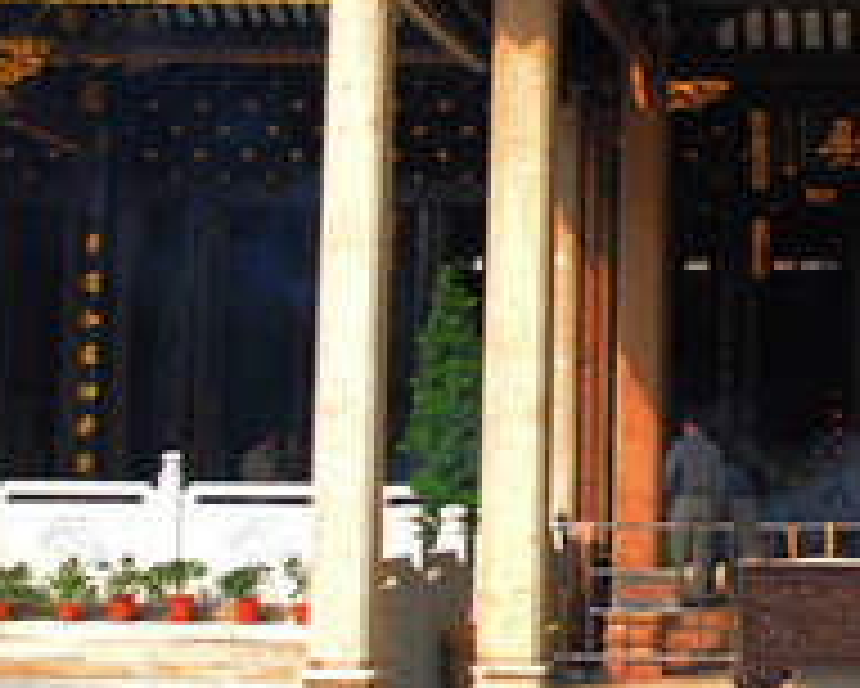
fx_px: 2368
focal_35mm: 93
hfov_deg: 19.8
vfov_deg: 16.5
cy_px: 225
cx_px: 919
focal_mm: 28
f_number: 5
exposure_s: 1/100
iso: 100
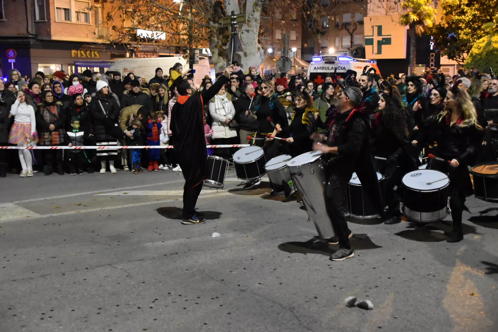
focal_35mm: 46
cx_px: 249
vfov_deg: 28.9
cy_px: 166
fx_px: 643
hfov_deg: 42.3
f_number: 4.2
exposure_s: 1/60
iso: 9000
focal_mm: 31
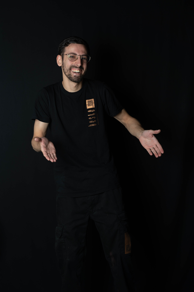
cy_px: 146
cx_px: 97
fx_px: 428
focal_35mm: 53
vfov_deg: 37.5
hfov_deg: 25.5
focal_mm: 53
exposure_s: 1/125
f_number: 6.3
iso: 160
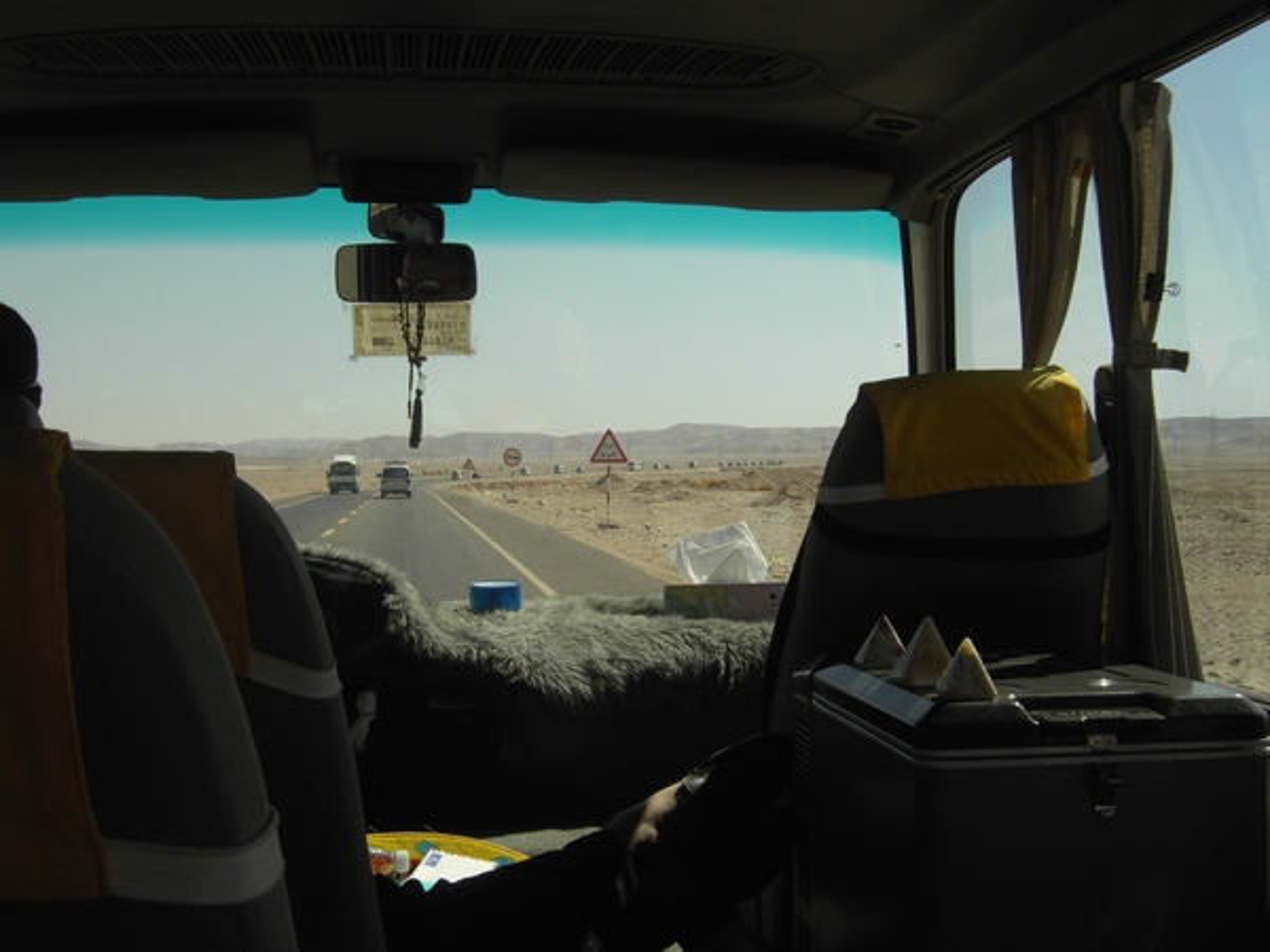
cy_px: 476
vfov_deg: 28.6
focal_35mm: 51
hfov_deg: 37.5
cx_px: 635
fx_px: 1871
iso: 50
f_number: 8
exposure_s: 1/250
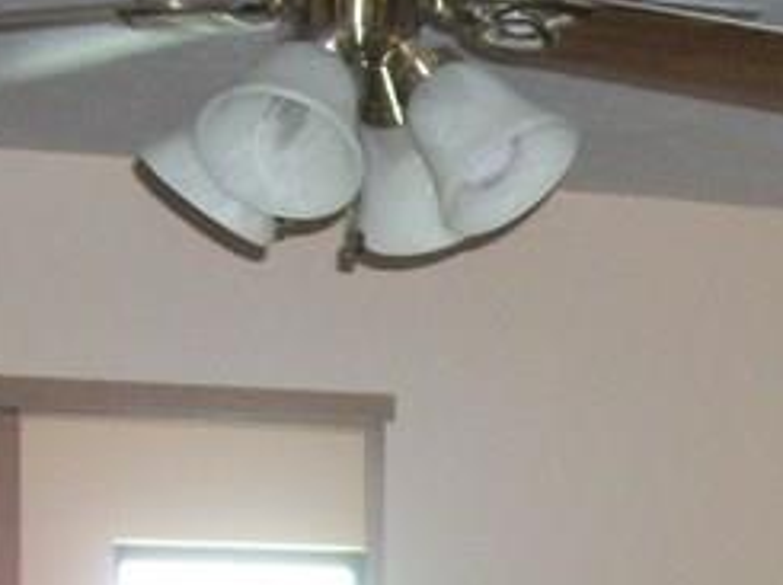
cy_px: 969
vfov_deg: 10.5
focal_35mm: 134
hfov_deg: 14.1
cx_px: 1051
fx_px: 3027
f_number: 2.9
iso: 250
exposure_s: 1/30
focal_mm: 5.7
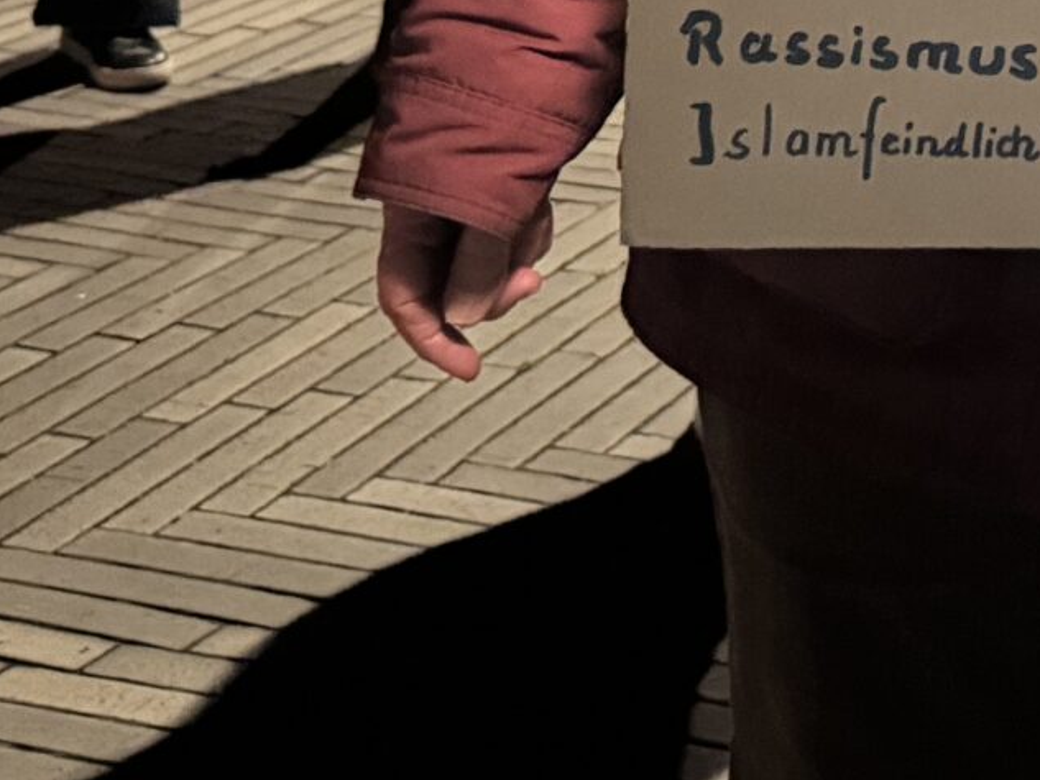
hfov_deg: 18.9
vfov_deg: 13.5
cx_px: 1326
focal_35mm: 97
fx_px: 2915
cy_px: -690
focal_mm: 6.76
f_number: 1.78
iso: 1600
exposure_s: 1/17
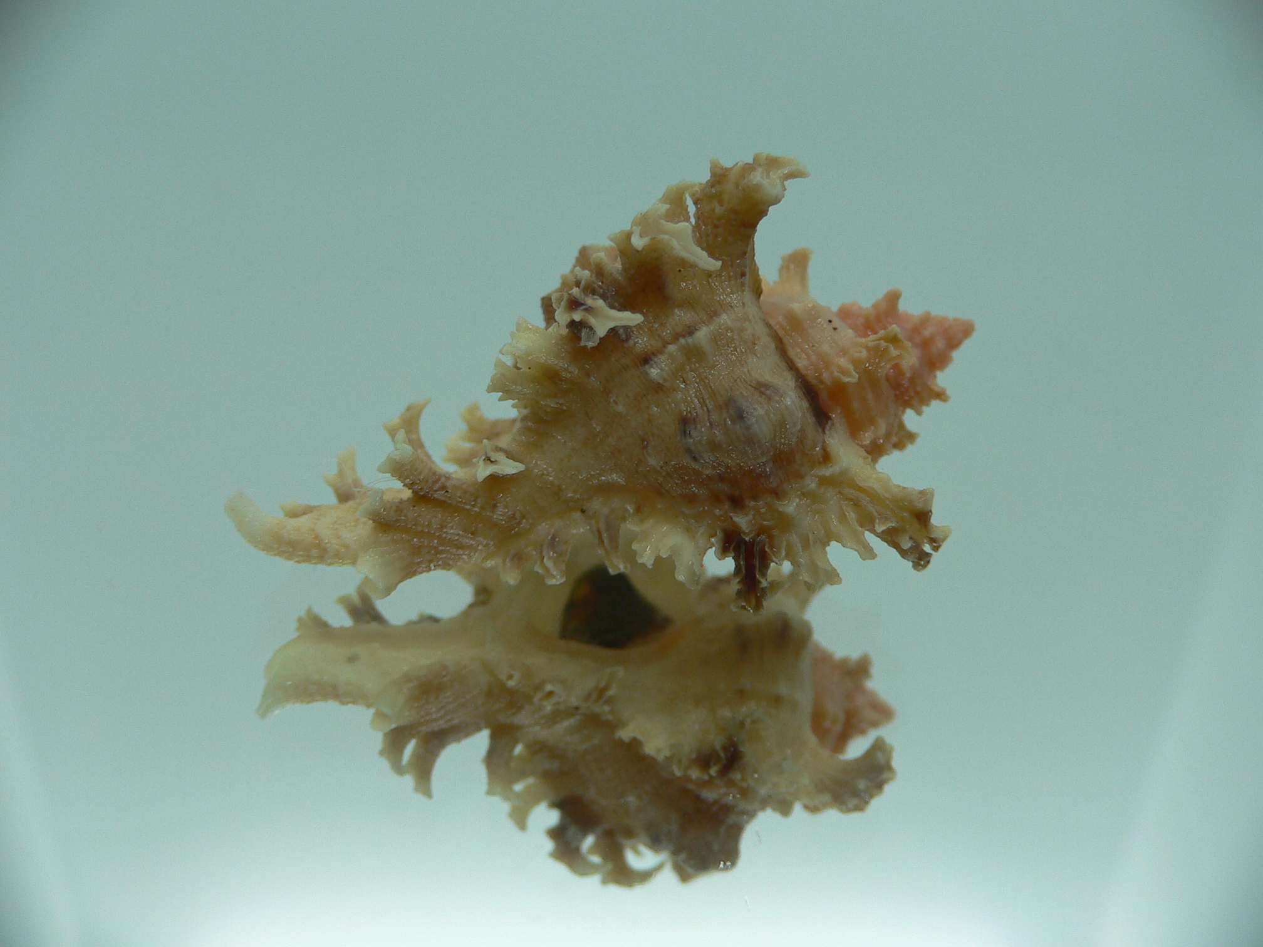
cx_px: 632
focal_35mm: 35
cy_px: 474
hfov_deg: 52.6
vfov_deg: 40.7
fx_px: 1277
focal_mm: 4.6
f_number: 2.8
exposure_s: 1/80
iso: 80
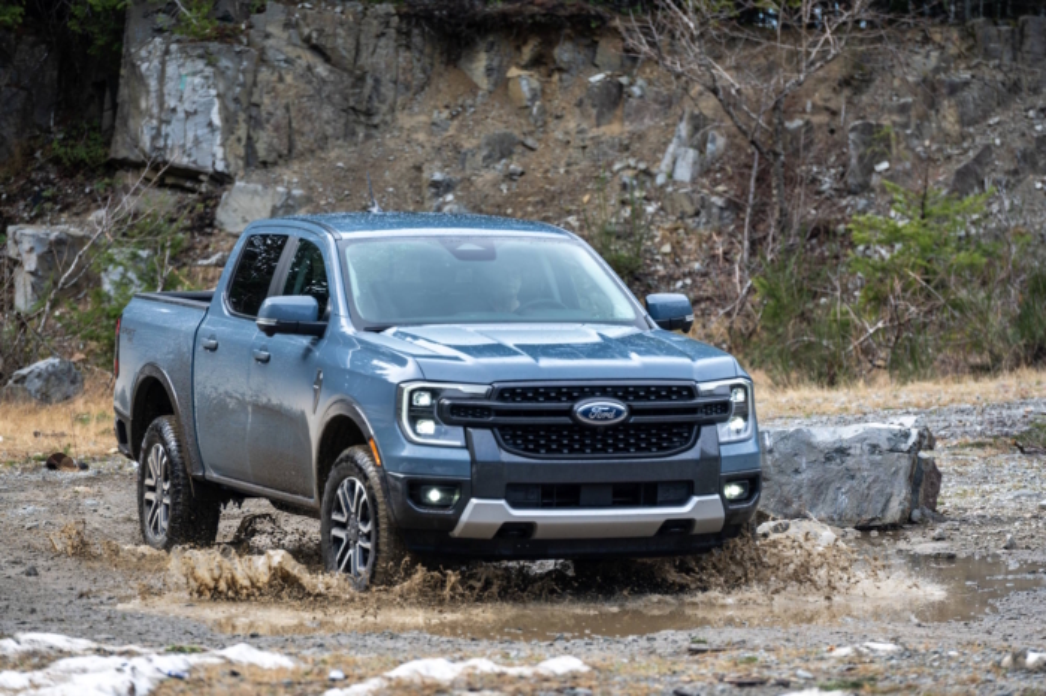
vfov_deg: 6.9
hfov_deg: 10.3
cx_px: 523
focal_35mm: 200
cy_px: 348
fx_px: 5808
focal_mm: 200
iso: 200
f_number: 6.3
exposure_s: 1/500
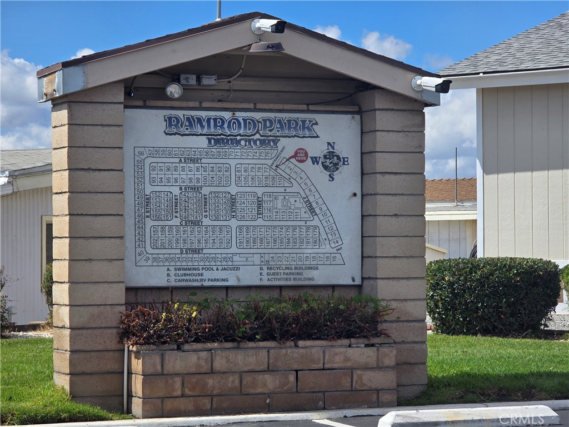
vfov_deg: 12.9
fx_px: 1890
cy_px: 214
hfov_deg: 17.1
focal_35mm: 115
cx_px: 284
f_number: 3.4
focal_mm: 18.6
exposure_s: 1/1563
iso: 64
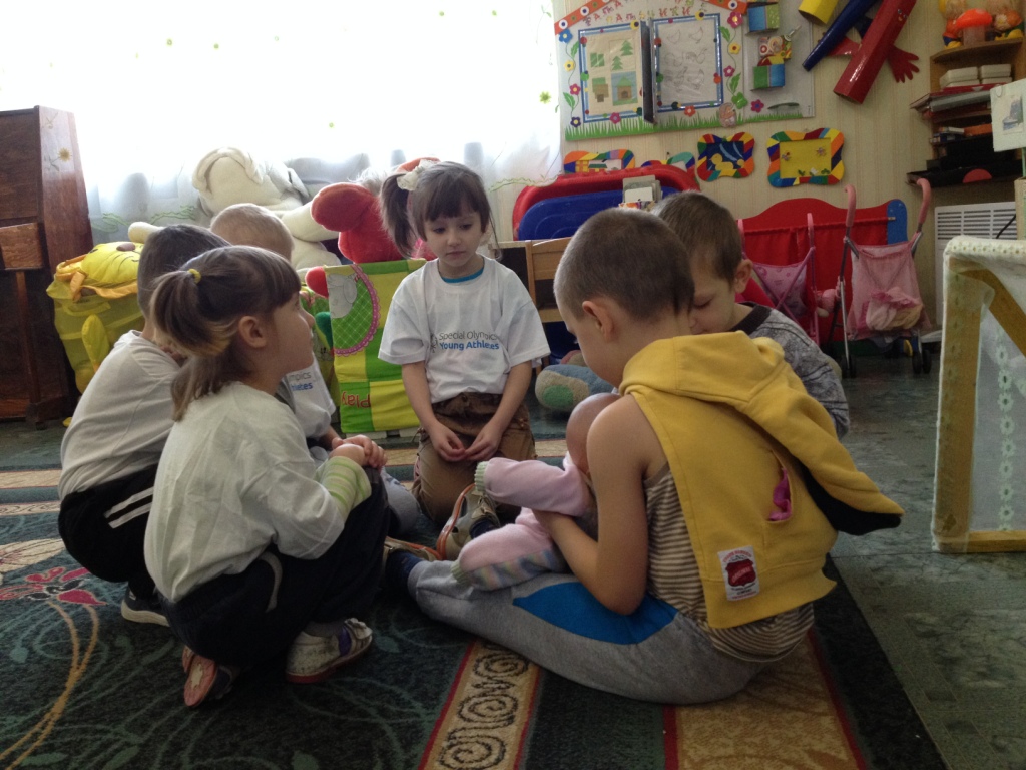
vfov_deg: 40.7
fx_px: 1037
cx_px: 513
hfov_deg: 52.6
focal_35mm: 35
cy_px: 385
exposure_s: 1/20
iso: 200
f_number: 2.4
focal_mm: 4.28
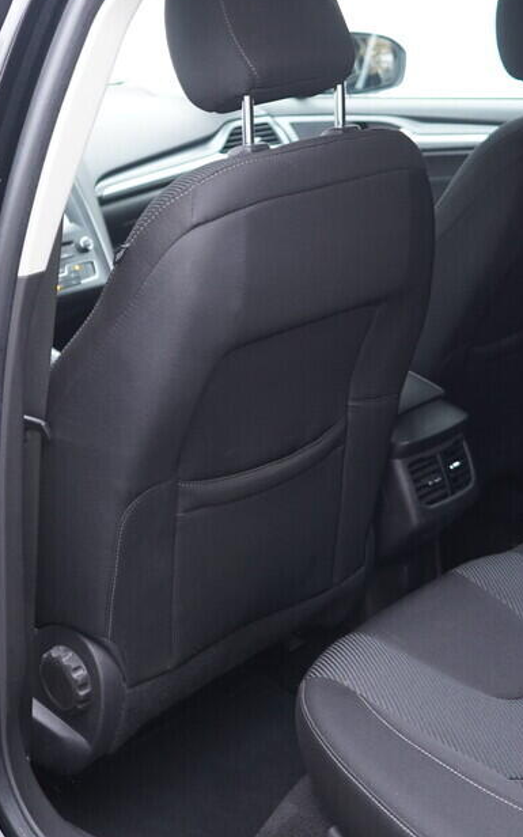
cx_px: 268
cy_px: 378
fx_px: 1391
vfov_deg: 33.5
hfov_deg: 21.3
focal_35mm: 61
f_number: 2.8
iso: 400
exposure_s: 1/40
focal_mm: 24
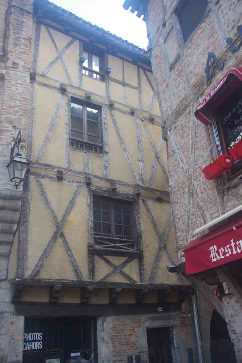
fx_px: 348
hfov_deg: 38.4
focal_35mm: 34
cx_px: 121
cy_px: 182
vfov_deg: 55.1
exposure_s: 1/50
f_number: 5.6
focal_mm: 23
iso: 200
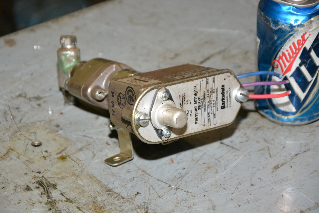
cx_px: 160
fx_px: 1303
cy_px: 106
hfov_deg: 14.0
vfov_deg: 9.3
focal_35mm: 147
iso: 800
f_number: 7.1
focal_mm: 98
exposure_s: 1/60
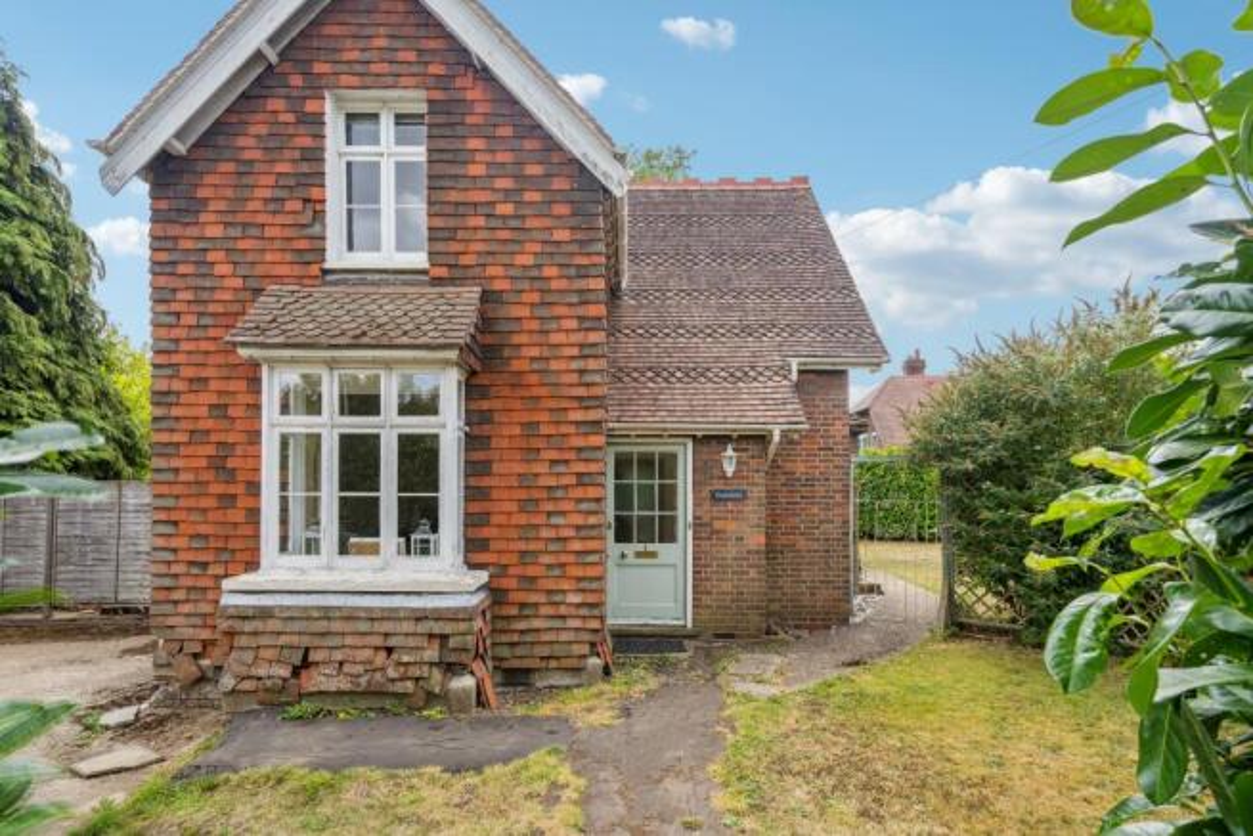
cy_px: 418
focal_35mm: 16
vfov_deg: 73.8
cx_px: 626
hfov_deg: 96.7
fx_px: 557
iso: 2000
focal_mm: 16
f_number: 5.6
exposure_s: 1/1600
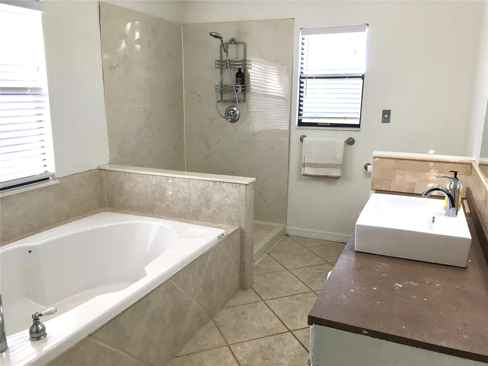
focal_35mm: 29
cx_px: 244
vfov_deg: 48.2
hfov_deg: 61.7
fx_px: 409
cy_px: 183
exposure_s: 1/30
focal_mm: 4.15
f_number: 2.2
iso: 32
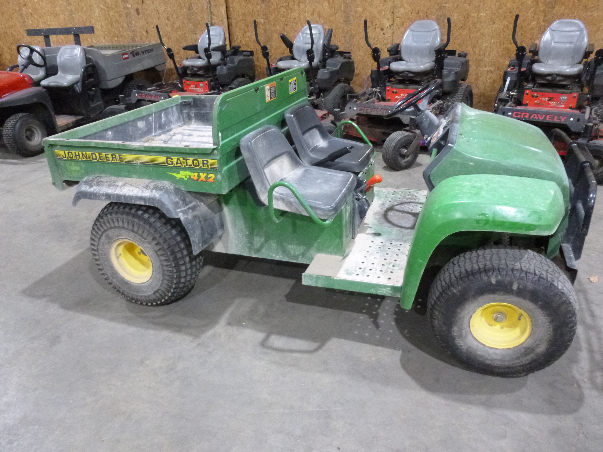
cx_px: 302
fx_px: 435
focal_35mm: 25
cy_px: 226
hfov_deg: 69.4
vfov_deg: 54.9
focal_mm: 4.5
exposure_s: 1/15
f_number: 3.1
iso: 800
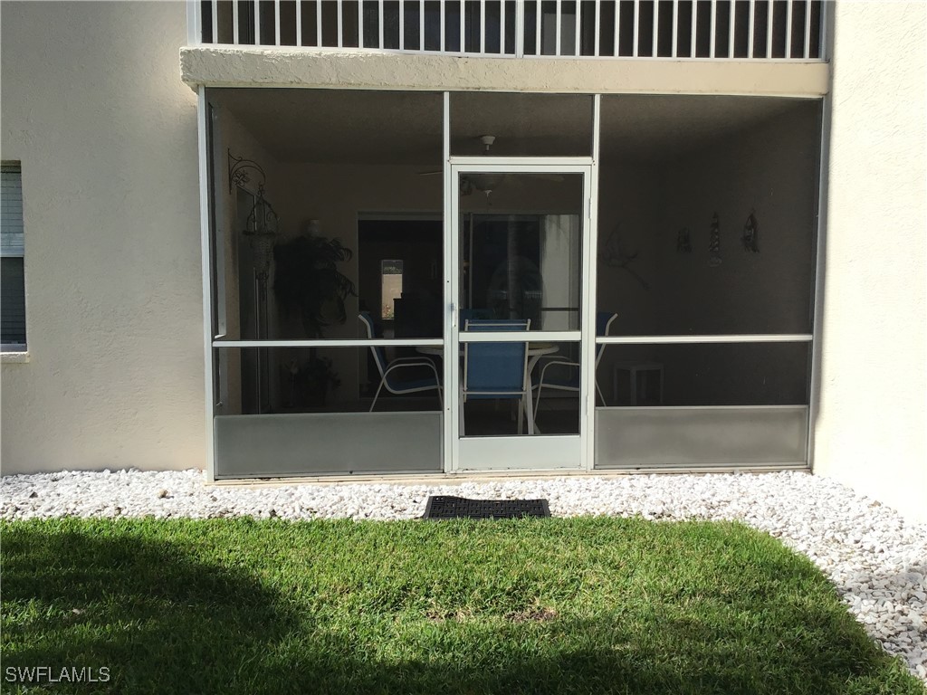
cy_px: 348
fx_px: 830
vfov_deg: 45.4
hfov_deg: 58.4
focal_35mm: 31
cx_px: 464
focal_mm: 3.3
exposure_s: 1/1164
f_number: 2.4
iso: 25
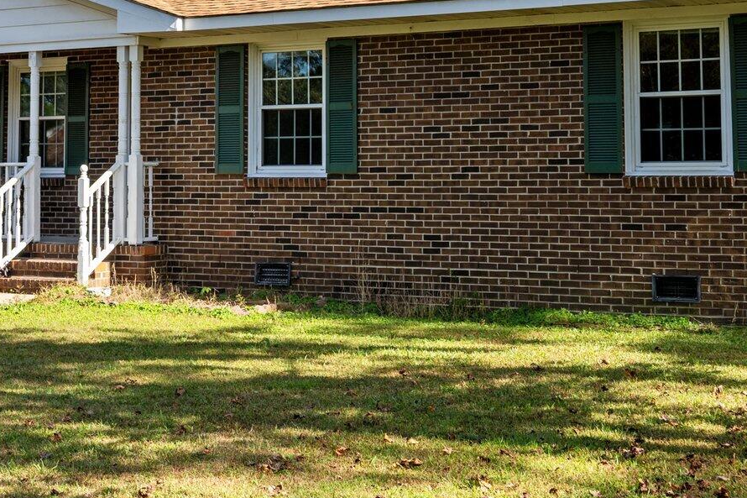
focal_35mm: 69
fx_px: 1431
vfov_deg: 19.5
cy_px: 75
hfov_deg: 29.2
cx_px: 303
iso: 80
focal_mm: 30
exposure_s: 1/160
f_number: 7.1
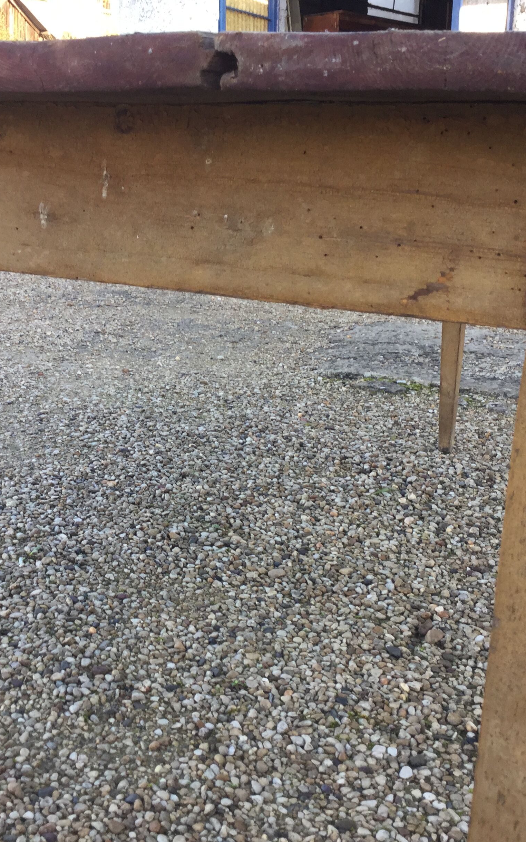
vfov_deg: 45.3
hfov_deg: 29.1
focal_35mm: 44
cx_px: 206
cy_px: 421
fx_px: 1009
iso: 40
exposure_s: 1/100
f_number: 2.4
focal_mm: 3.3
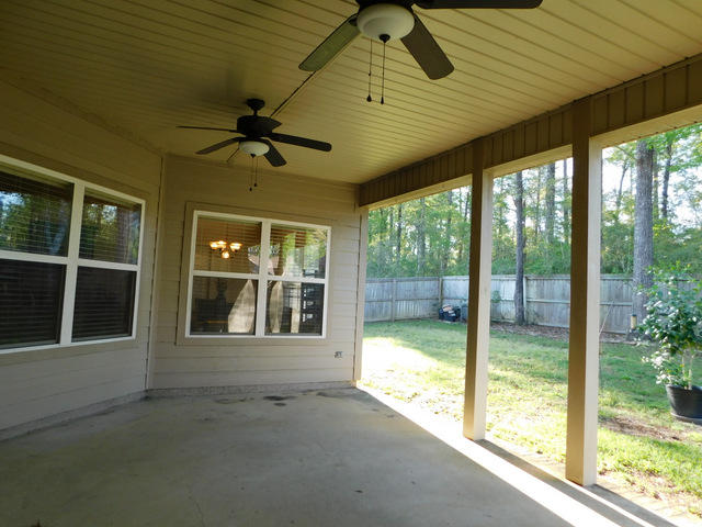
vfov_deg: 58.9
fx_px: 466
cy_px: 264
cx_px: 351
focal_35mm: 23
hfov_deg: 73.9
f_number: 3
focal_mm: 4
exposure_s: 1/100
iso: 125
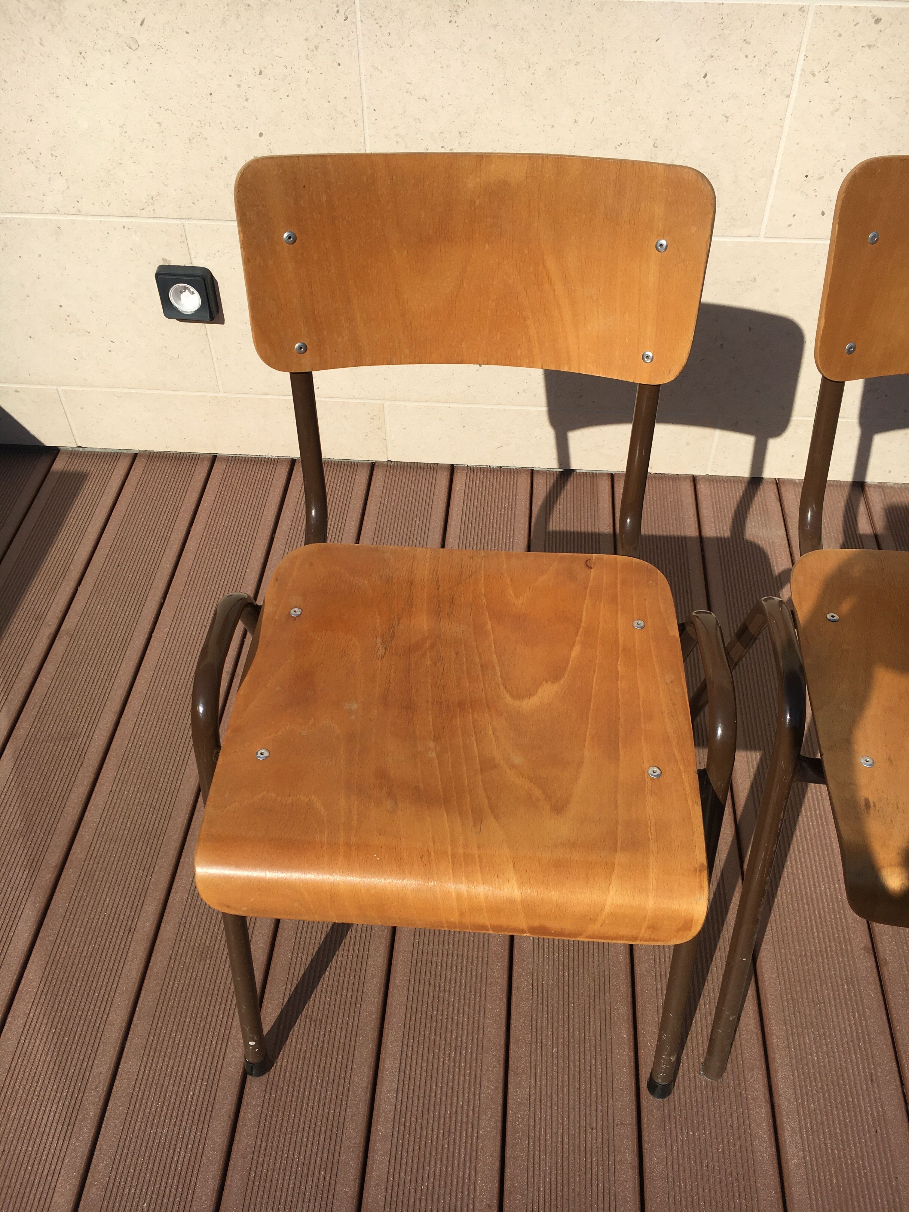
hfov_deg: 48.2
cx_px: 454
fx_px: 1015
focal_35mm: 29
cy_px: 606
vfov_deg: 61.7
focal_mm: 4.15
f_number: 2.2
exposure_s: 1/3846
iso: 25
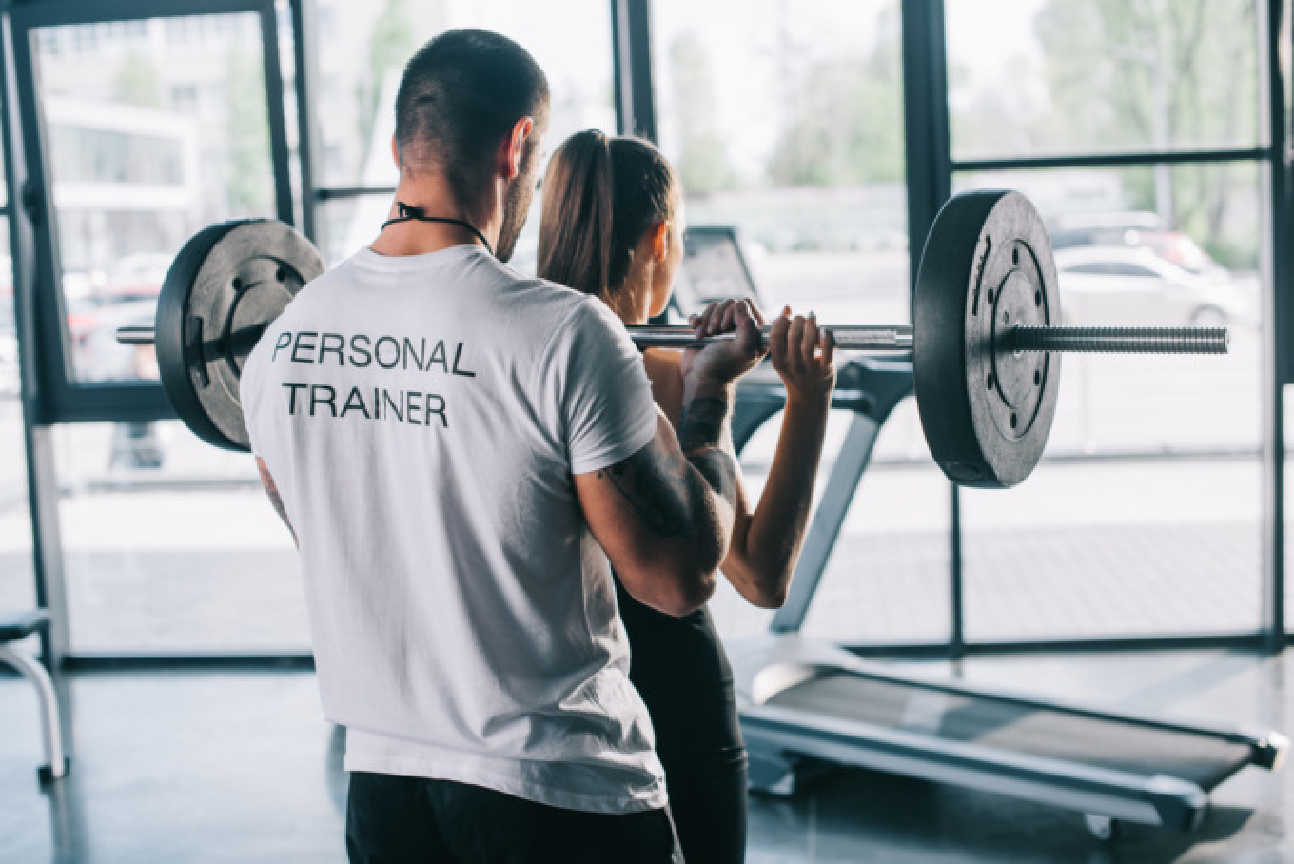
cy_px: 432
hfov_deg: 39.6
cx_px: 647
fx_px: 1798
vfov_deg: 27.0
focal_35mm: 50
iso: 160
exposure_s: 1/200
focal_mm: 50
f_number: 3.2
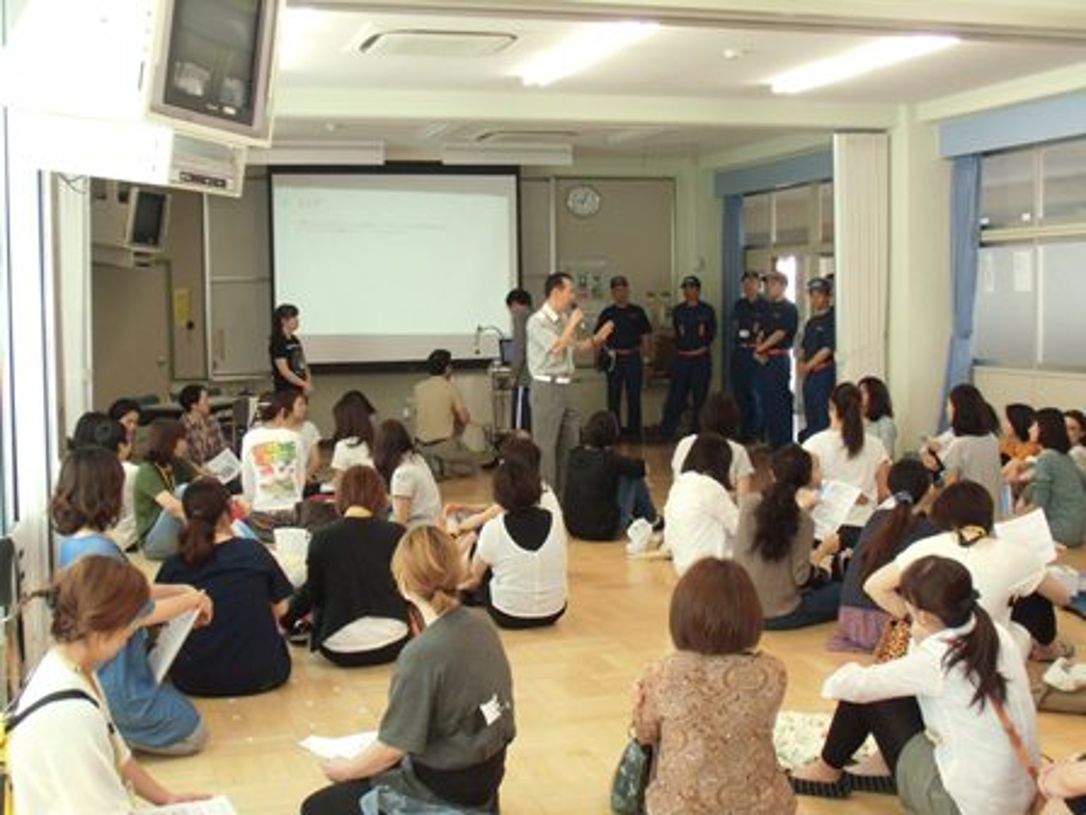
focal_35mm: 47
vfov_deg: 30.9
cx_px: 543
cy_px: 408
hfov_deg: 40.4
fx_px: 1475
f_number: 4.2
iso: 400
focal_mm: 8.29
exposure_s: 1/100
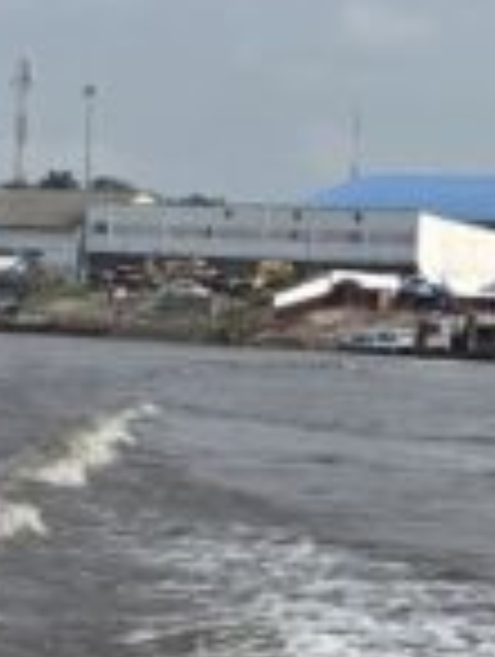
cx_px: 153
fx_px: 3061
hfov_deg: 9.2
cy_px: 693
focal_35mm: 161
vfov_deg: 12.1
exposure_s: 1/7944
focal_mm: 6.3
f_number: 1.7
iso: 80
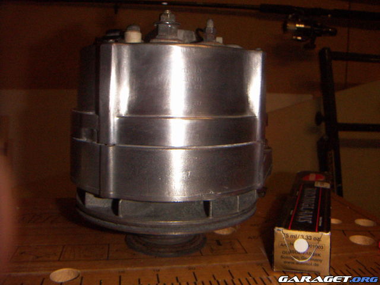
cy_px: 142
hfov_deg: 51.4
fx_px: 395
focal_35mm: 36
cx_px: 190
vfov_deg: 39.7
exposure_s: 1/50
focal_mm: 4.7
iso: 200
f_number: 6.7
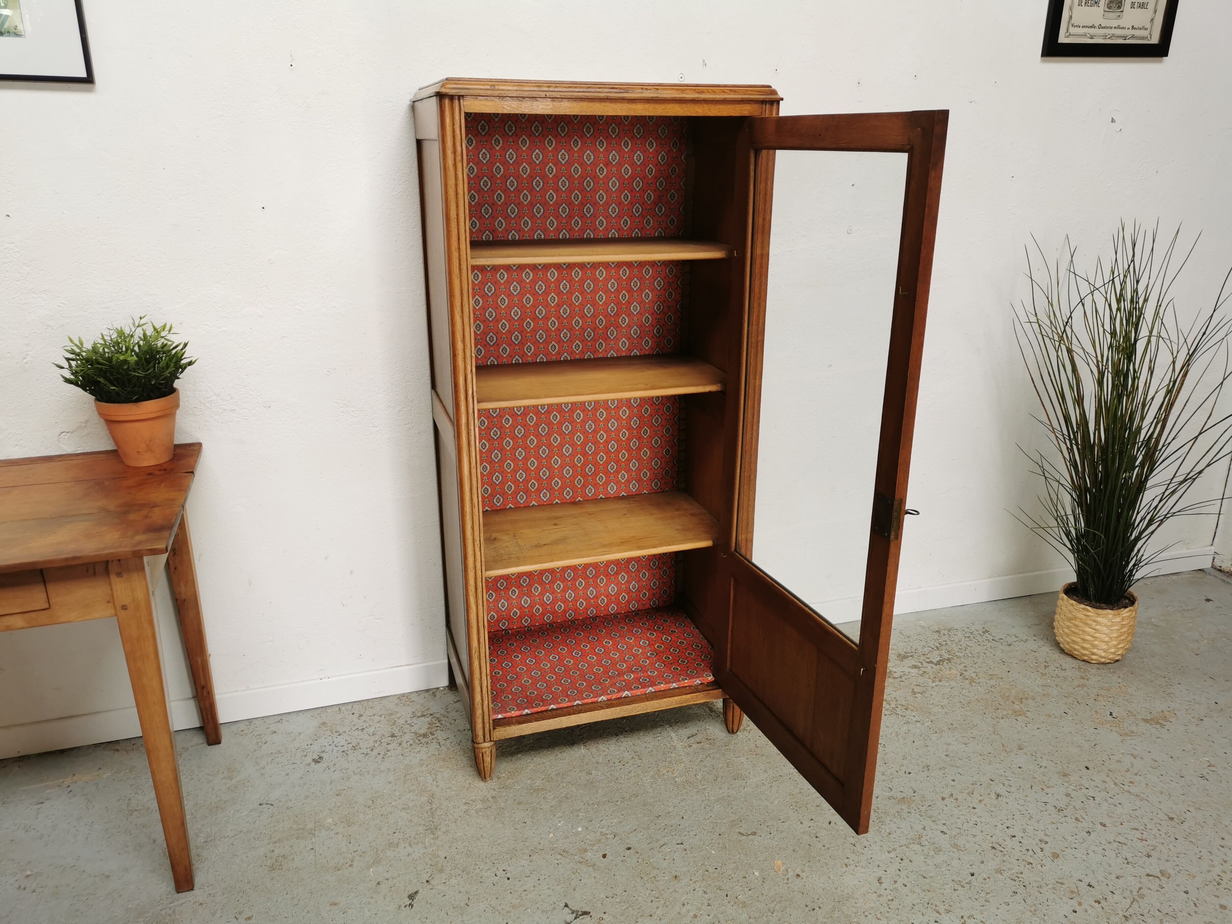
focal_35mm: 27
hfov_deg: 65.3
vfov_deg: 51.4
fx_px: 961
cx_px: 616
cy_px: 462
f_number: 1.8
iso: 50
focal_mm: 5.58
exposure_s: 1/171
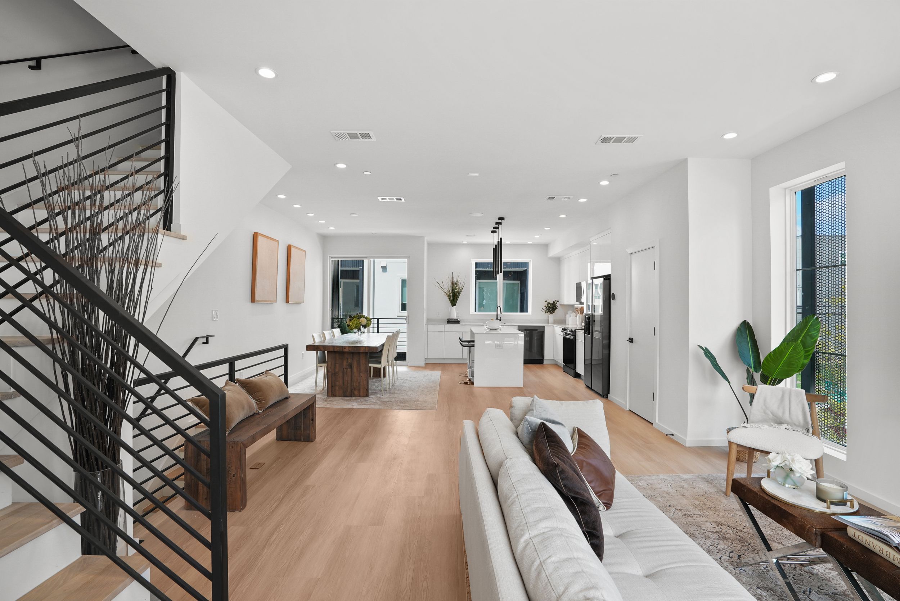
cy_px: 300
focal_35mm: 16
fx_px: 400
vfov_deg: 73.8
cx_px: 450
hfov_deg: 96.7
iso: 250
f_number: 9
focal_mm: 16
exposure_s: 1/10
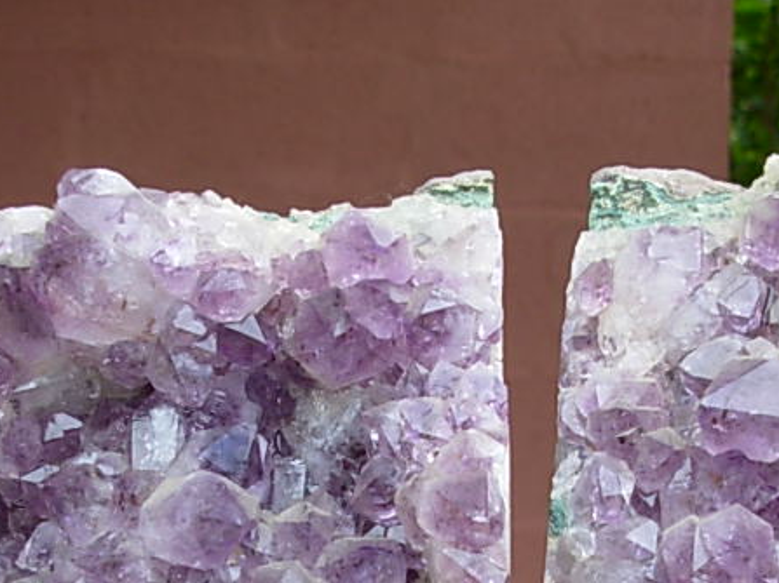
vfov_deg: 16.4
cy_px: 667
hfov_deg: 22.4
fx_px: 1957
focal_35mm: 87
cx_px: 518
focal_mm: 6.3
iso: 50
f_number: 2.9
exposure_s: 1/242
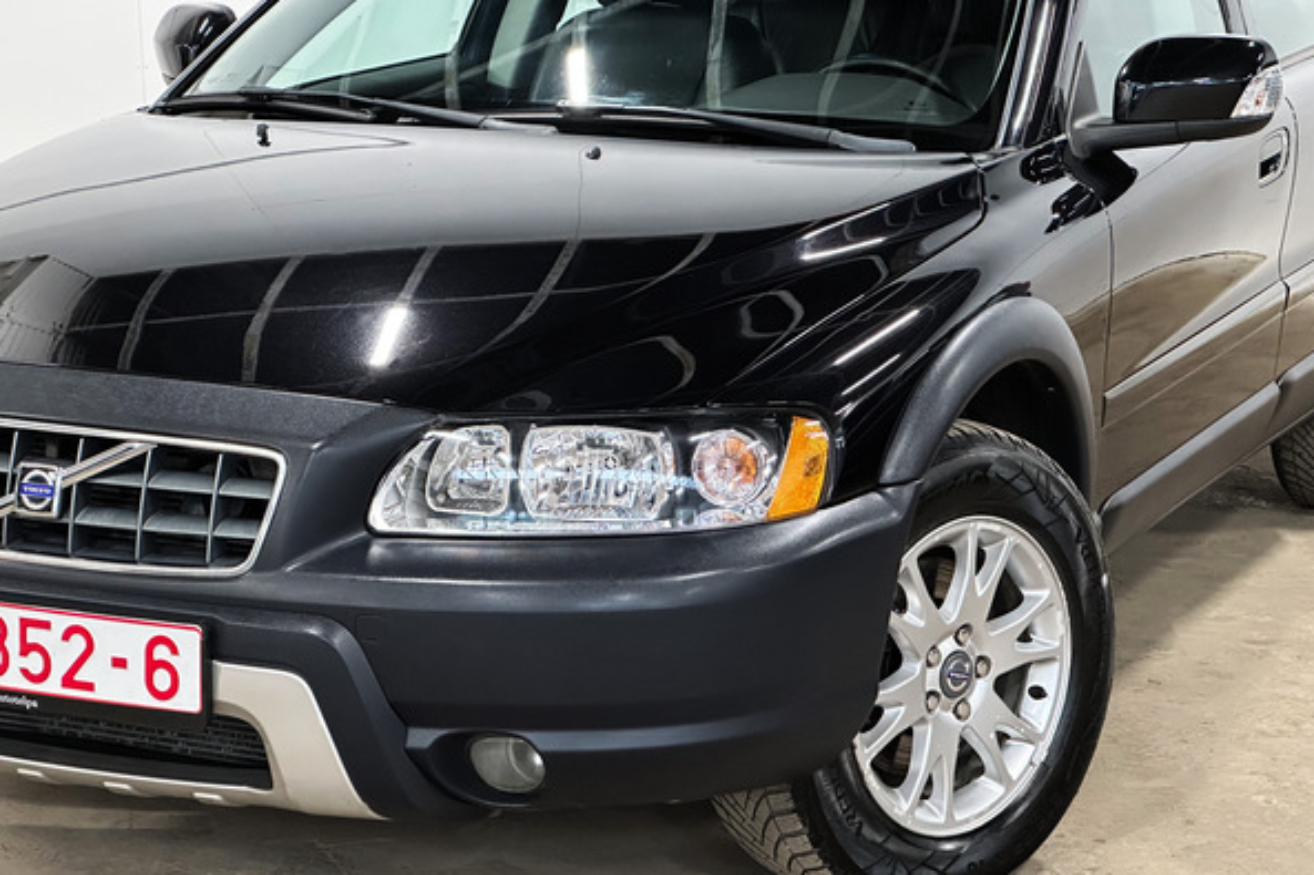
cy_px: 496
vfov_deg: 16.8
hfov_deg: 25.1
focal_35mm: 81
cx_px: 656
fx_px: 2956
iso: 800
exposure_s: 1/35
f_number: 2.8
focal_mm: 9
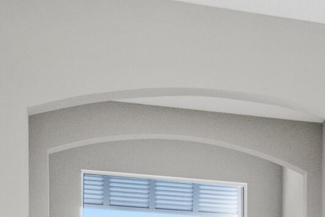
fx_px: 1120
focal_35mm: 124
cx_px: 911
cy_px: 373
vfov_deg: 10.5
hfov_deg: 11.5
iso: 2000
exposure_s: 1/40
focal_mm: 22
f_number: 8
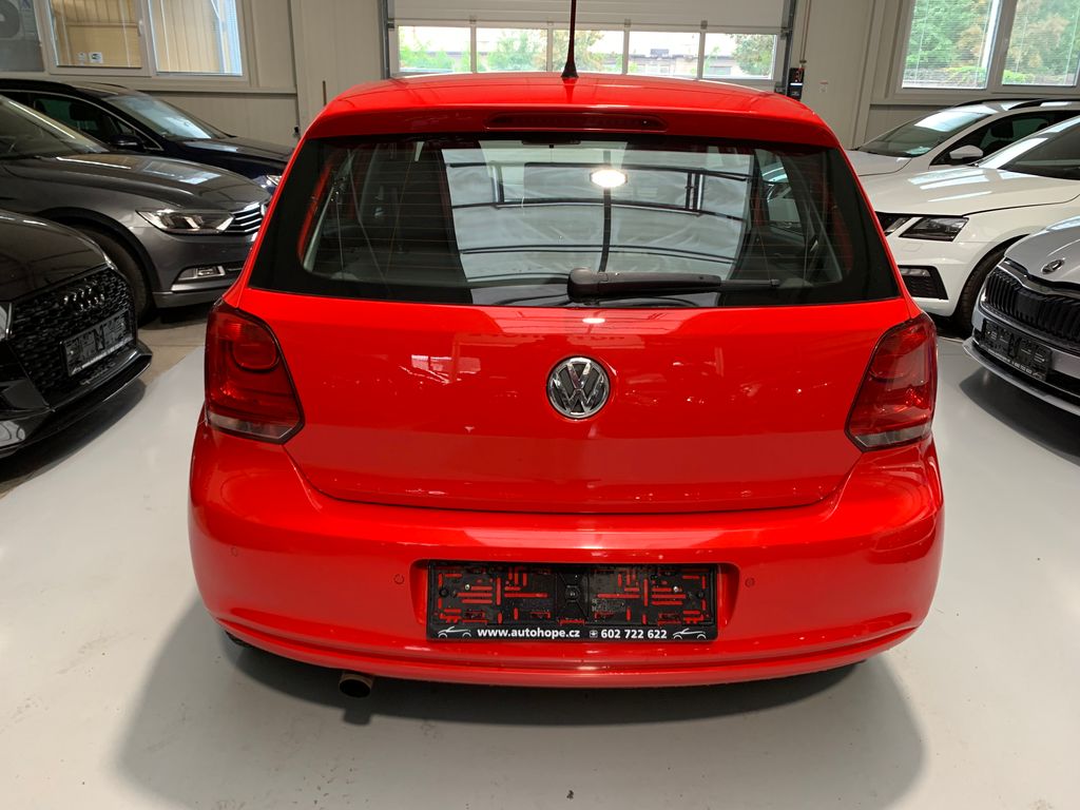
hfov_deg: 67.3
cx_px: 540
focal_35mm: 26
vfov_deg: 53.1
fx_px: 811
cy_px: 405
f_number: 1.8
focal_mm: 4.25
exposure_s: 1/60
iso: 200
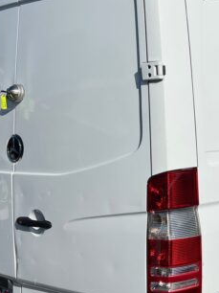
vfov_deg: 28.6
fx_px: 574
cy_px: 163
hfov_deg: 21.0
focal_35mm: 68
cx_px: 207
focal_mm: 5.7
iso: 50
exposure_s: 1/16393
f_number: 1.5
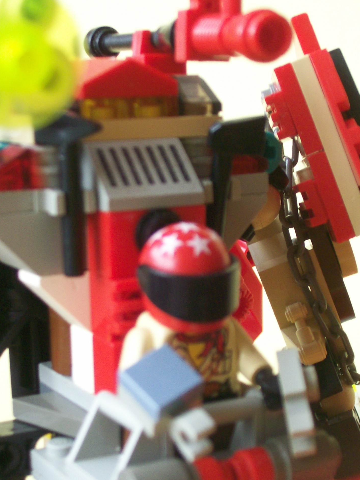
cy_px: 278
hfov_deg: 17.4
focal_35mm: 85
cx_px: 192
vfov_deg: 23.0
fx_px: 1179
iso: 134
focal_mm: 11.6
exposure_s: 1/72.4
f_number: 3.8
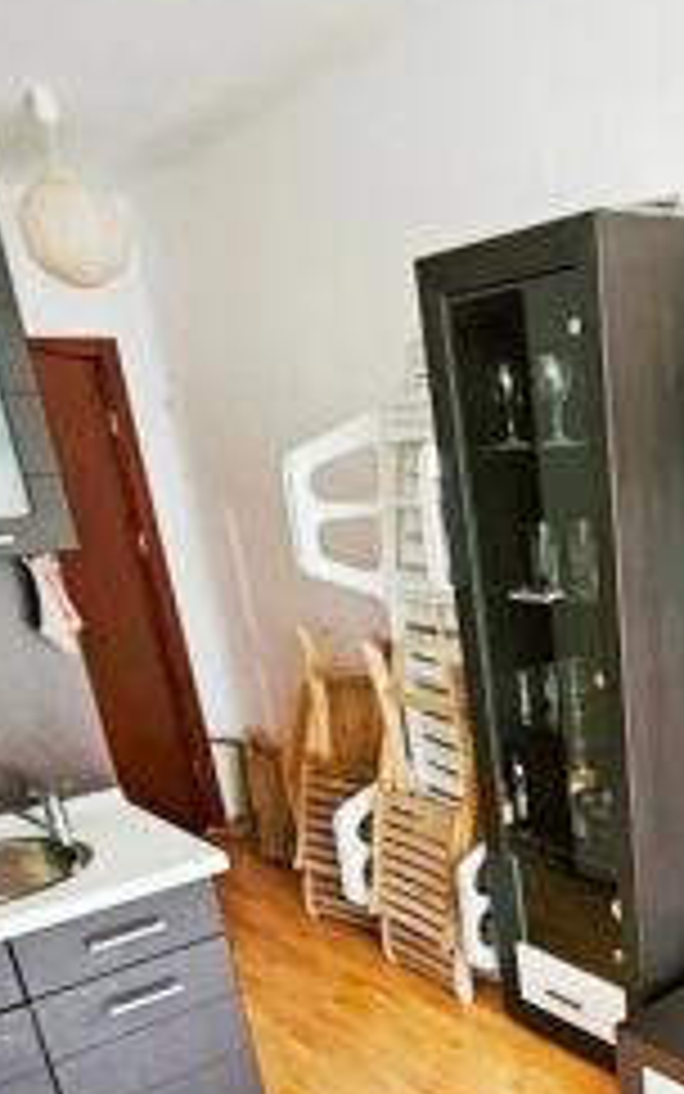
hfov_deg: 35.7
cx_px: 637
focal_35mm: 33
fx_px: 984
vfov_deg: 53.2
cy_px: 916
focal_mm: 1.7
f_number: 2.2
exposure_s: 1/33.3
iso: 320
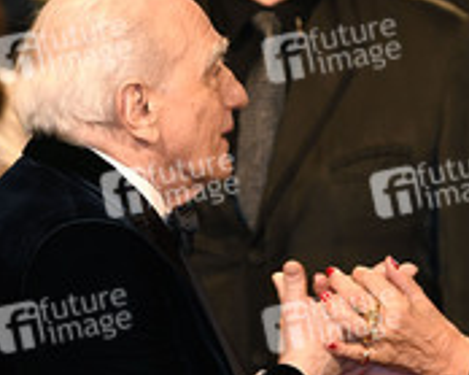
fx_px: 5910
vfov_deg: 3.6
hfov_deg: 4.5
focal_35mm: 426
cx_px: 368
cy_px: 119
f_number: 3.5
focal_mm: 175
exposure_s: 1/200
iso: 1250
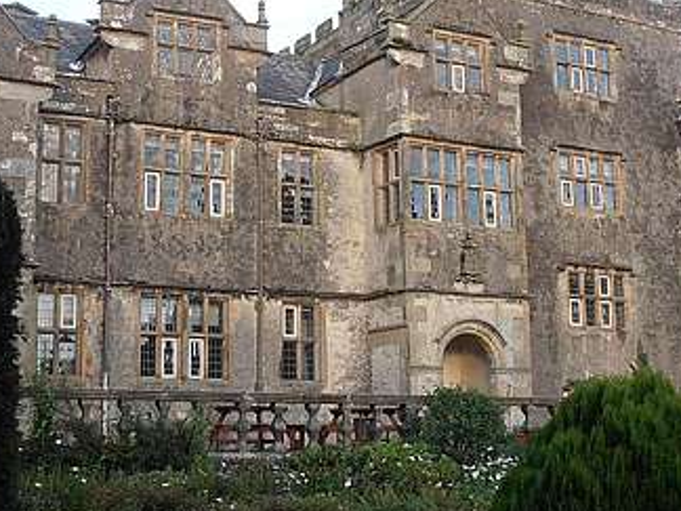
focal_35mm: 73
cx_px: 338
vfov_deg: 20.1
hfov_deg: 26.7
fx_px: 1436
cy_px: 185
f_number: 3.9
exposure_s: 1/125
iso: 80
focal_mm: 6.61
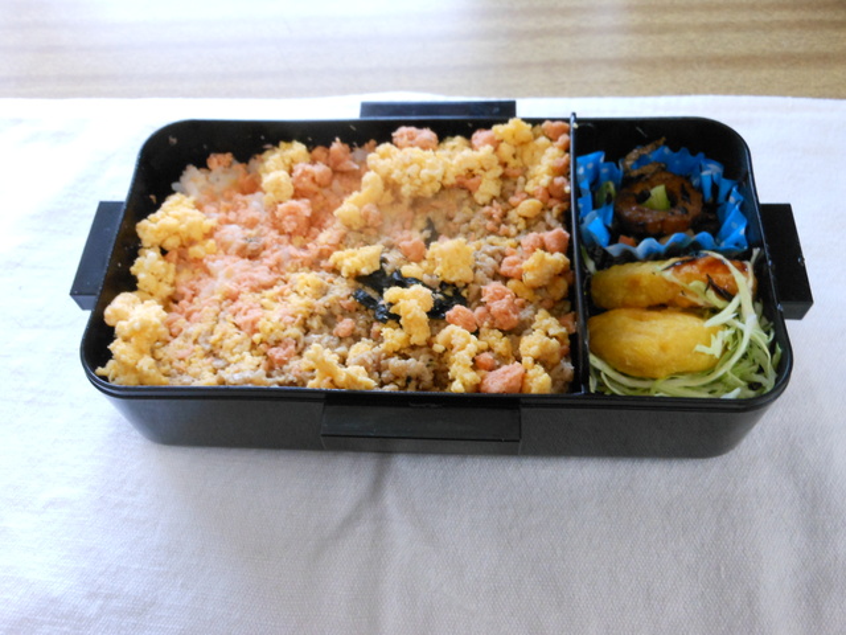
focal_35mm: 33
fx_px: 807
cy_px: 318
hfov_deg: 55.4
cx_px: 423
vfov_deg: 42.9
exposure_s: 1/30
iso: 400
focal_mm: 5.9
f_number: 4
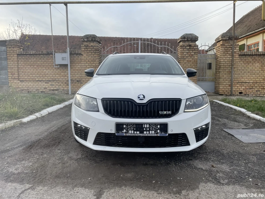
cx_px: 132
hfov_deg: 67.3
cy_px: 100
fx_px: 199
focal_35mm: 26
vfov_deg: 53.1
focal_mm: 4.2
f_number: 1.6
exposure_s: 1/1319
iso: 32
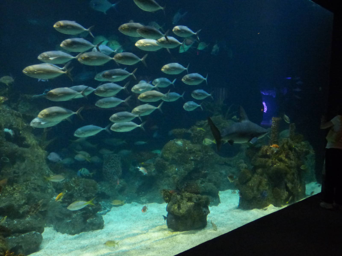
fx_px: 346
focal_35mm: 35
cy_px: 128
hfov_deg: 52.6
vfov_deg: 40.7
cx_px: 171
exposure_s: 1/60
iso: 1600
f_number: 3.4
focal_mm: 6.18
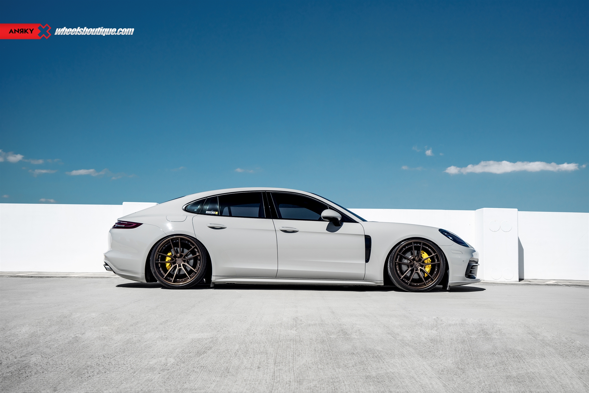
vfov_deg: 34.2
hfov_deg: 49.5
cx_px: 294
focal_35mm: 39
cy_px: 196
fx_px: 638
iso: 100
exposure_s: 1/320
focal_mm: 39
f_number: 6.3
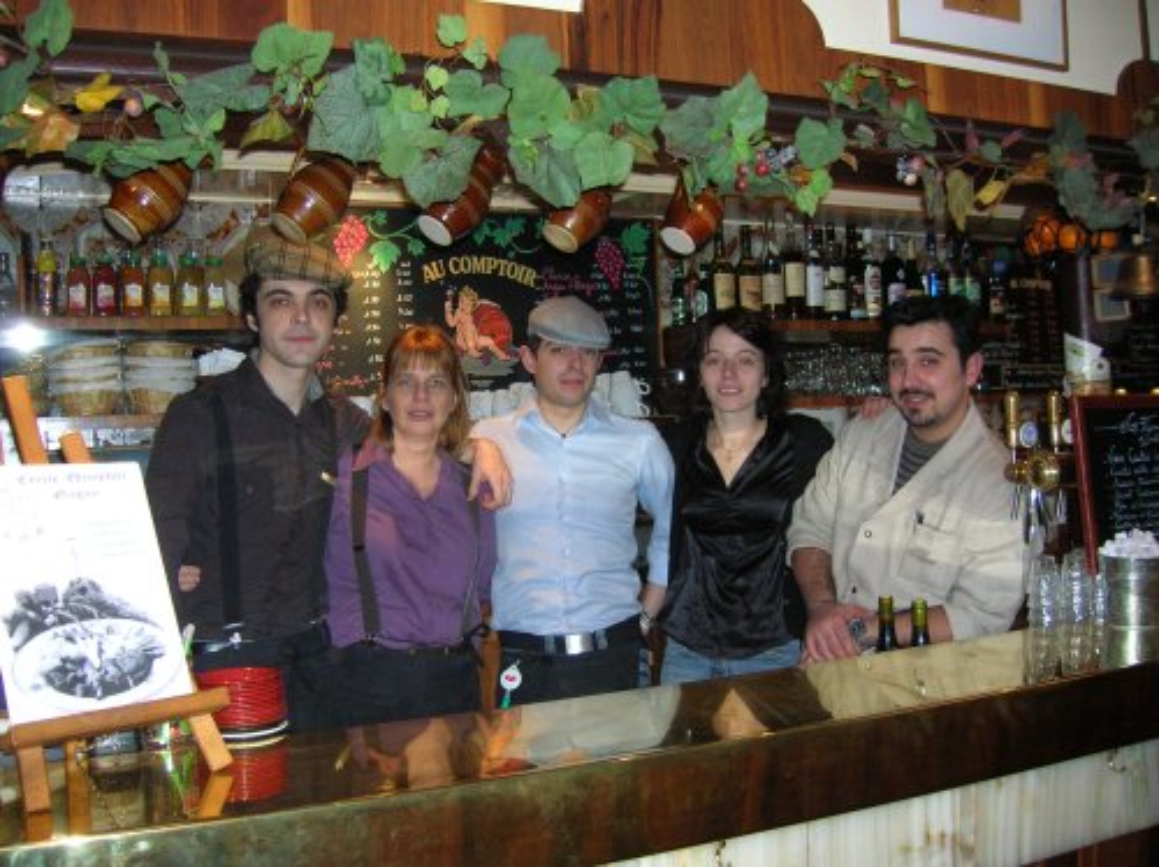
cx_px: 580
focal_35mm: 34
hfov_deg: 54.0
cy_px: 434
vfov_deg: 41.7
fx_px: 1137
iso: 124
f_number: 2.9
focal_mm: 5.7
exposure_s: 1/60.1
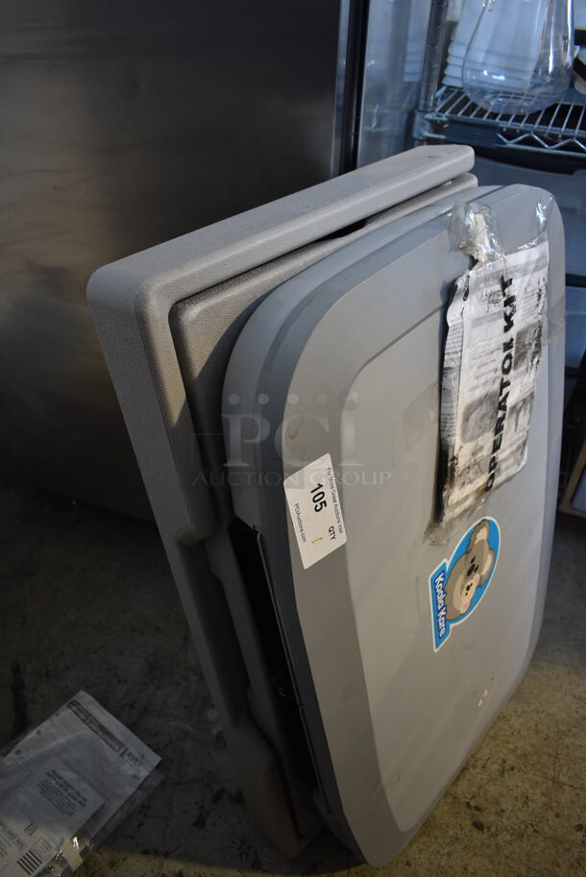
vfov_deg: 67.3
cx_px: 293
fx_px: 658
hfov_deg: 48.0
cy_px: 438
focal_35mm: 27
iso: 640
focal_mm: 18
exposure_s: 1/30
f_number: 3.5
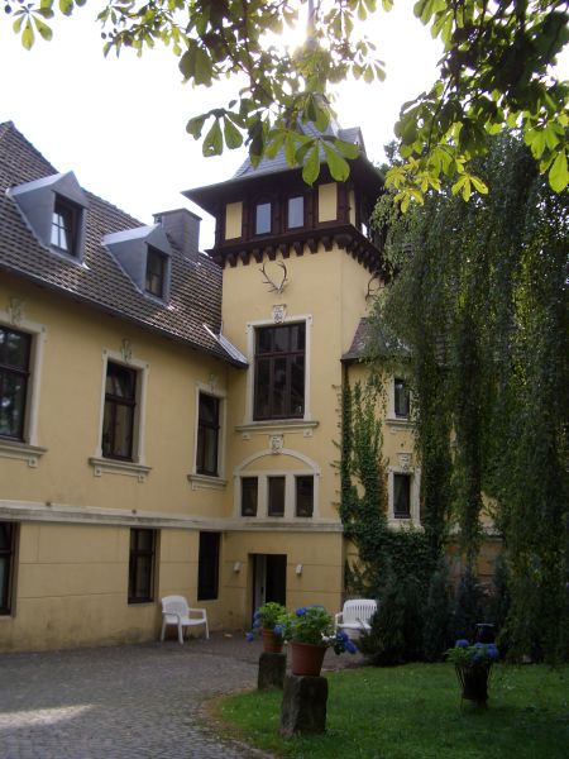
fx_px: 767
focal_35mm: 35
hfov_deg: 40.7
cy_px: 380
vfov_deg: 52.6
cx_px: 284
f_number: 2.6
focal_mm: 5.8
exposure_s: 1/320
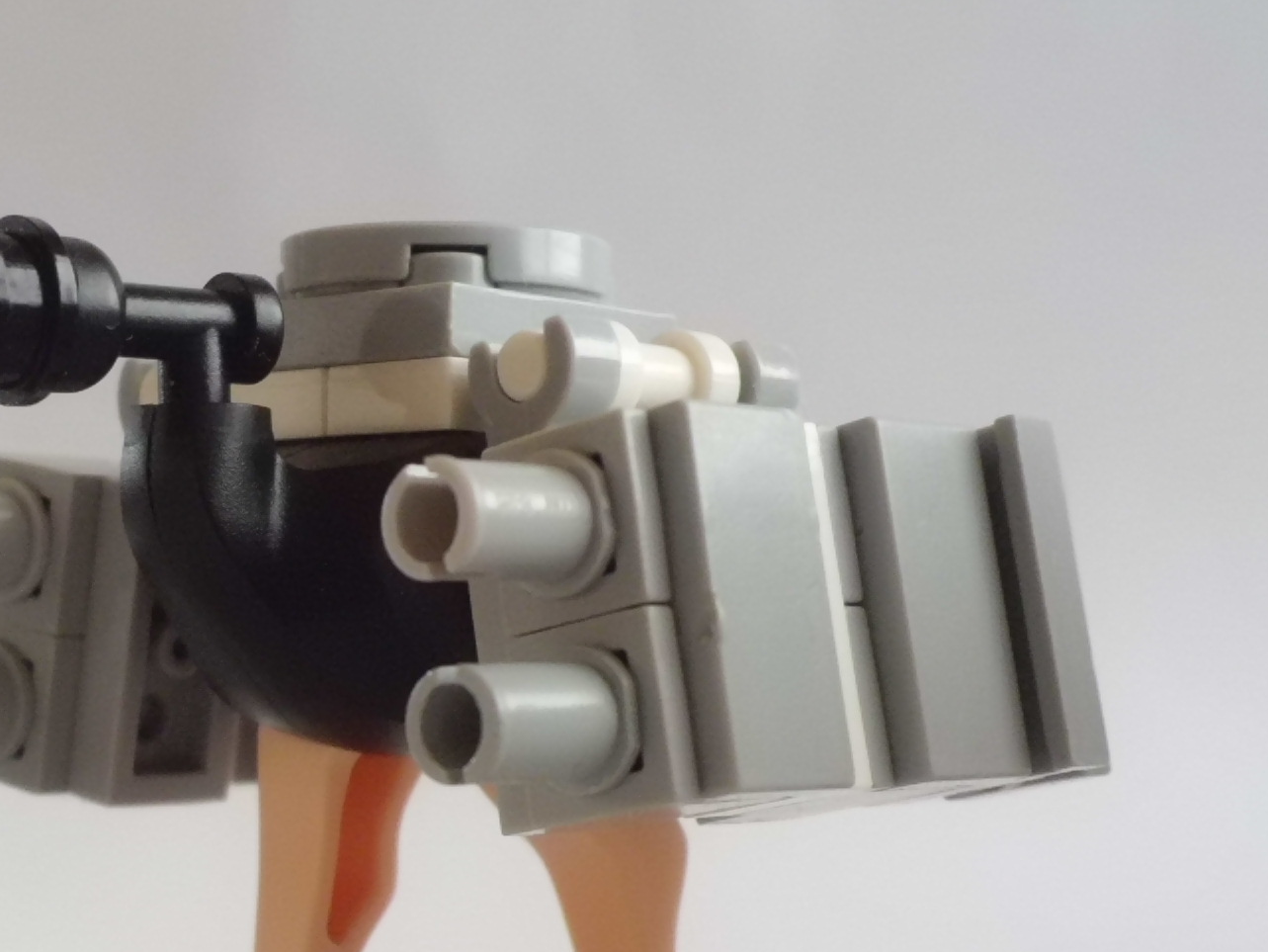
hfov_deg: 25.8
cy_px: 654
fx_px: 2748
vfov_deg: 19.6
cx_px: 403
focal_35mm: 75
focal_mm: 8.3
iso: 400
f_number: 3.4
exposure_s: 1/10
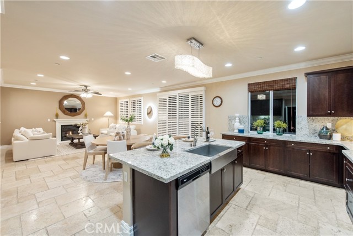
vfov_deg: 77.4
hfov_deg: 100.4
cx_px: 176
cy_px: 118
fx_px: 147
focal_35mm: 15
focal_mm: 15
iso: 560
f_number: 4
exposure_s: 1/60
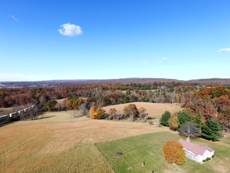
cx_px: 115
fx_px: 133
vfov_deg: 66.0
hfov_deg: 81.7
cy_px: 86
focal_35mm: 20
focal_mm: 3.61
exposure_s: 1/596
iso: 100
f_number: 2.8
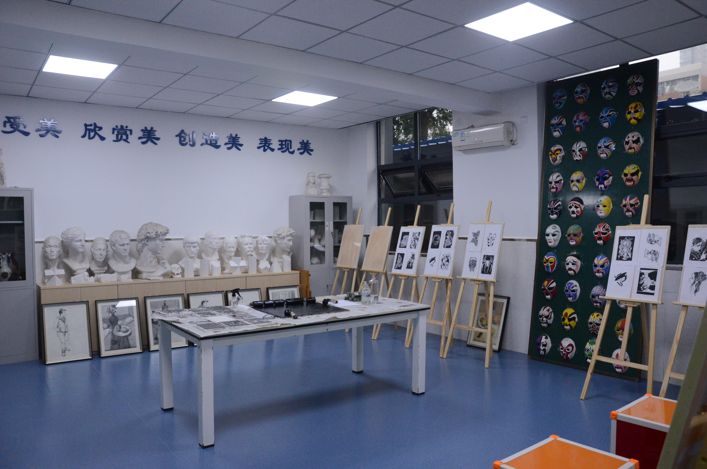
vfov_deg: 47.7
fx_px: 529
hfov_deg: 67.5
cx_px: 354
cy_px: 234
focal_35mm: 27
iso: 2500
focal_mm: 18
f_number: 5.6
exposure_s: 1/100
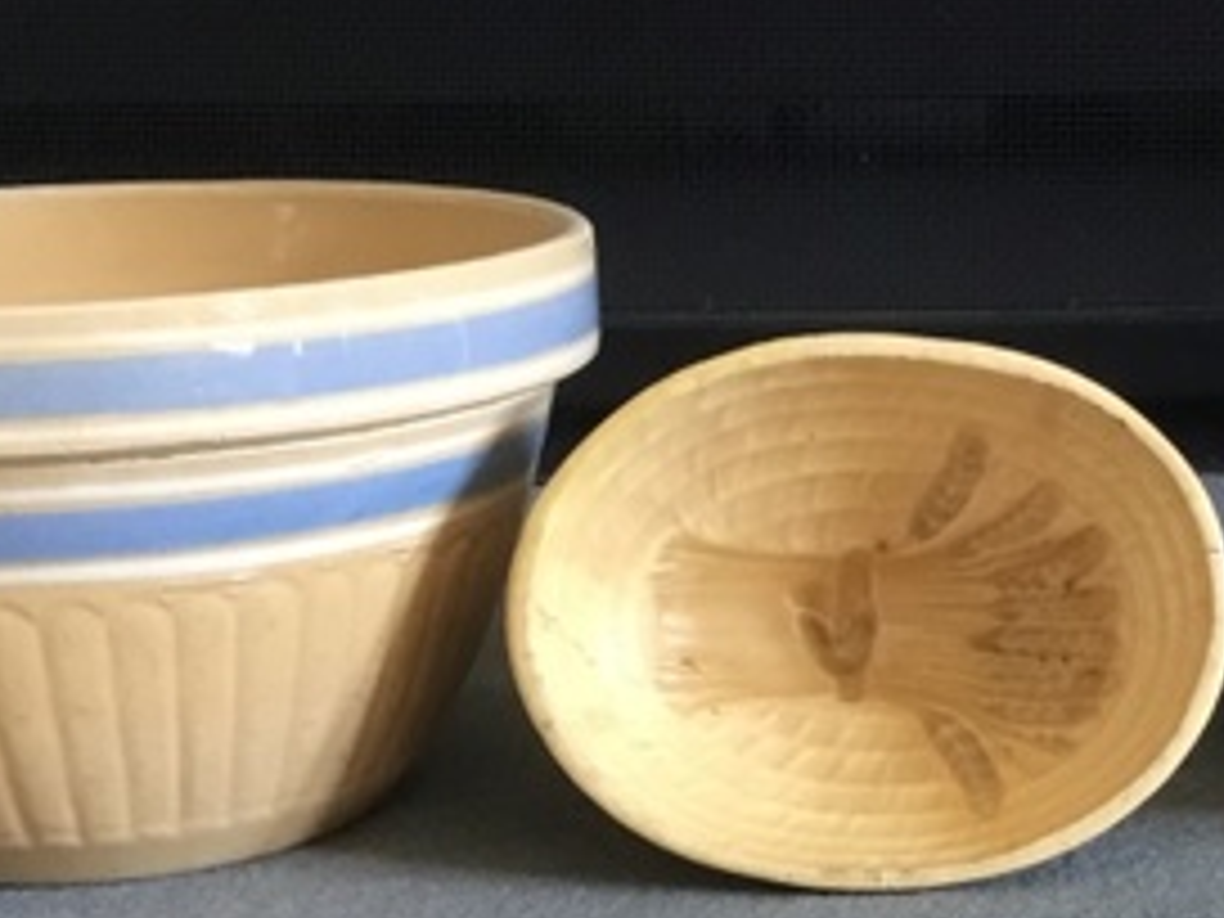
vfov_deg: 16.3
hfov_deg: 21.7
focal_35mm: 88
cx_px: 1114
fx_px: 3112
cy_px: 981
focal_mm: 3.3
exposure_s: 1/30
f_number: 2.4
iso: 100
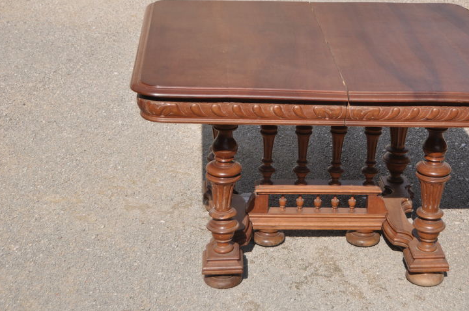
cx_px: 319
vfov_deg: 18.1
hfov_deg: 26.8
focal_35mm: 75
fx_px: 976
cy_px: 98
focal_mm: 36
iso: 200
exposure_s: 1/2000
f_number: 4.2
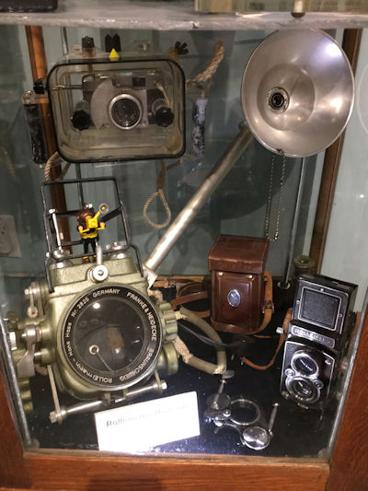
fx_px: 411
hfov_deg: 48.2
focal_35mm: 29
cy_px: 246
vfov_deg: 61.6
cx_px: 184
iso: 200
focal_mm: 4.15
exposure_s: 1/24
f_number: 2.2
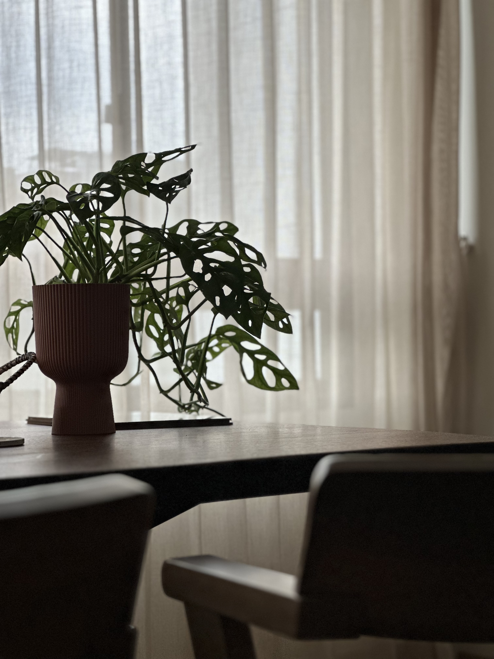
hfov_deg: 19.1
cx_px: 247
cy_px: 330
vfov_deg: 25.3
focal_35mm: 77
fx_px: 1465
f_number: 2.8
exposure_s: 1/120
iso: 250
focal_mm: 9
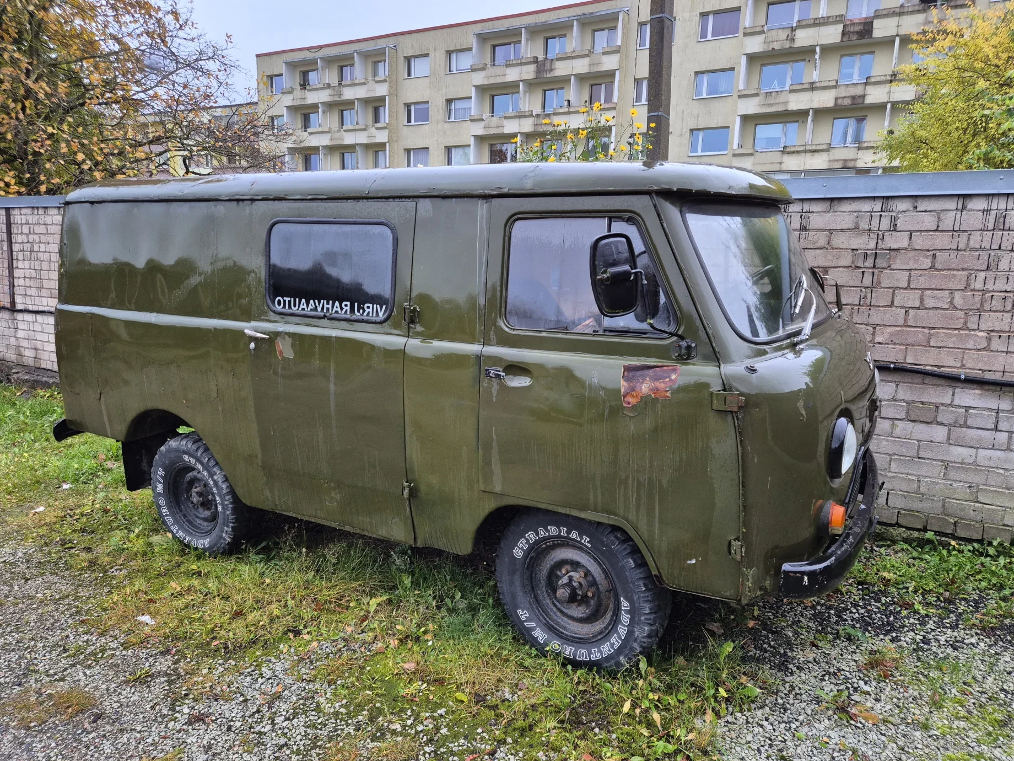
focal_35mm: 24
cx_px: 513
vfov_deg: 56.8
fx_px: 703
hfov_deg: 71.6
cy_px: 392
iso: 320
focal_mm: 5.4
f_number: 1.8
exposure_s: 1/100
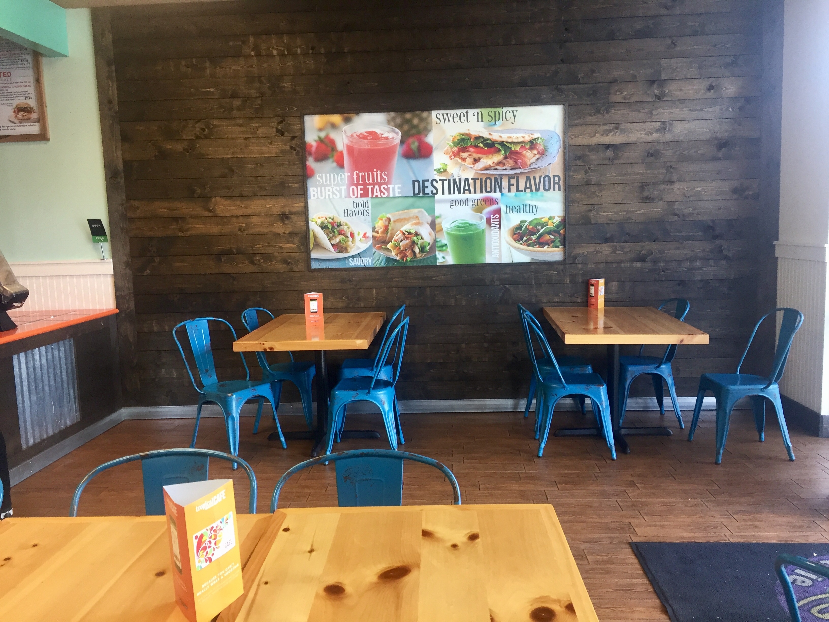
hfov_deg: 61.7
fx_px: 695
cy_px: 311
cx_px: 414
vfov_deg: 48.2
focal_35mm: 29
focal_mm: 4.15
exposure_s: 1/30
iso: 80
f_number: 2.2
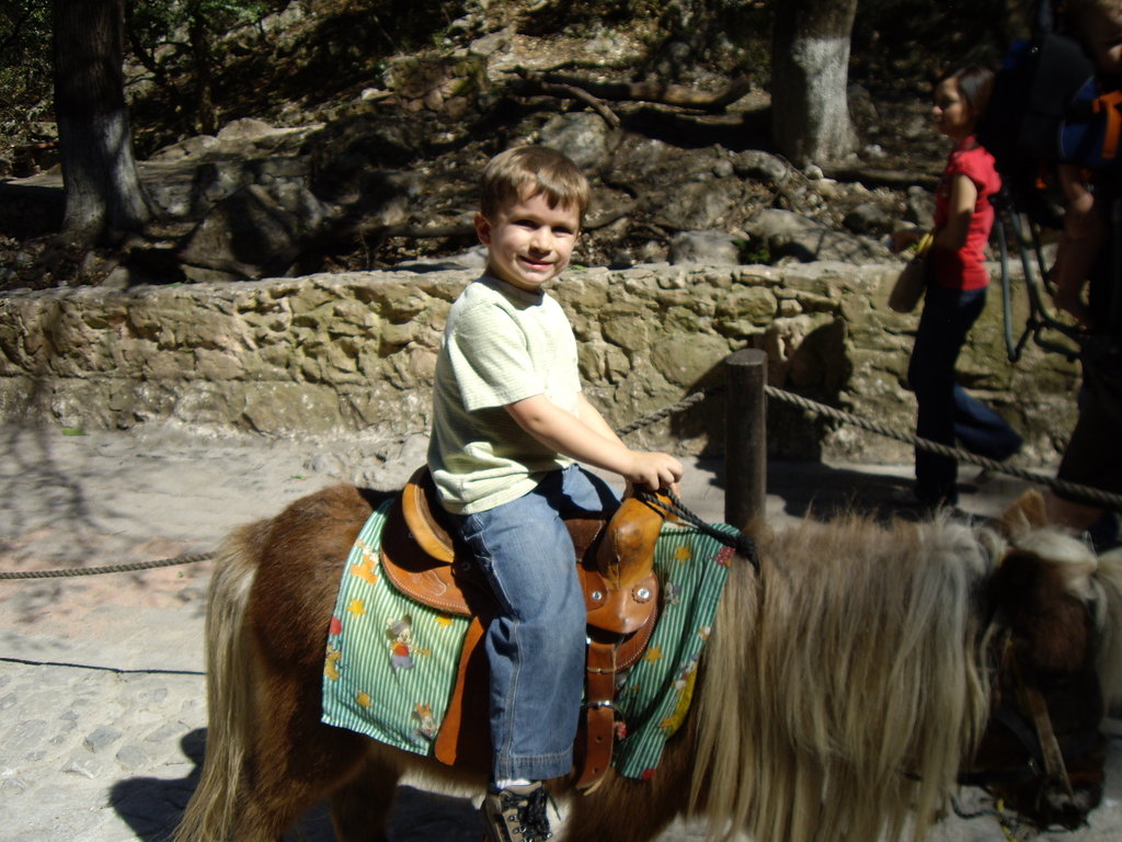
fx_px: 1232
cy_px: 421
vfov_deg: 37.7
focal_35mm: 38
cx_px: 561
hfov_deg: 49.0
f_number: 2.7
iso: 50
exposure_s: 1/1000
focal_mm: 6.2
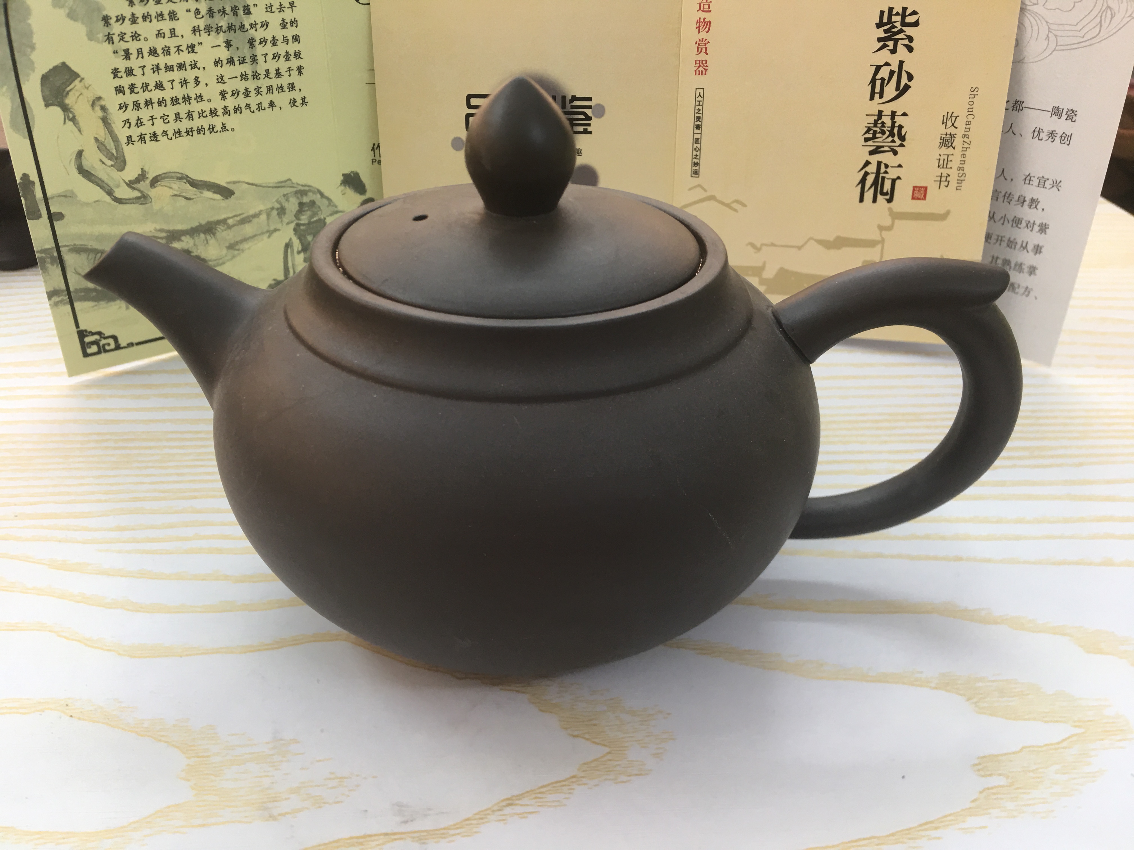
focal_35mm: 29
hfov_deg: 61.7
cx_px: 567
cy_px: 425
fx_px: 950
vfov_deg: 48.2
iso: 32
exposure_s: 1/33
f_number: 2.2
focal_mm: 4.15
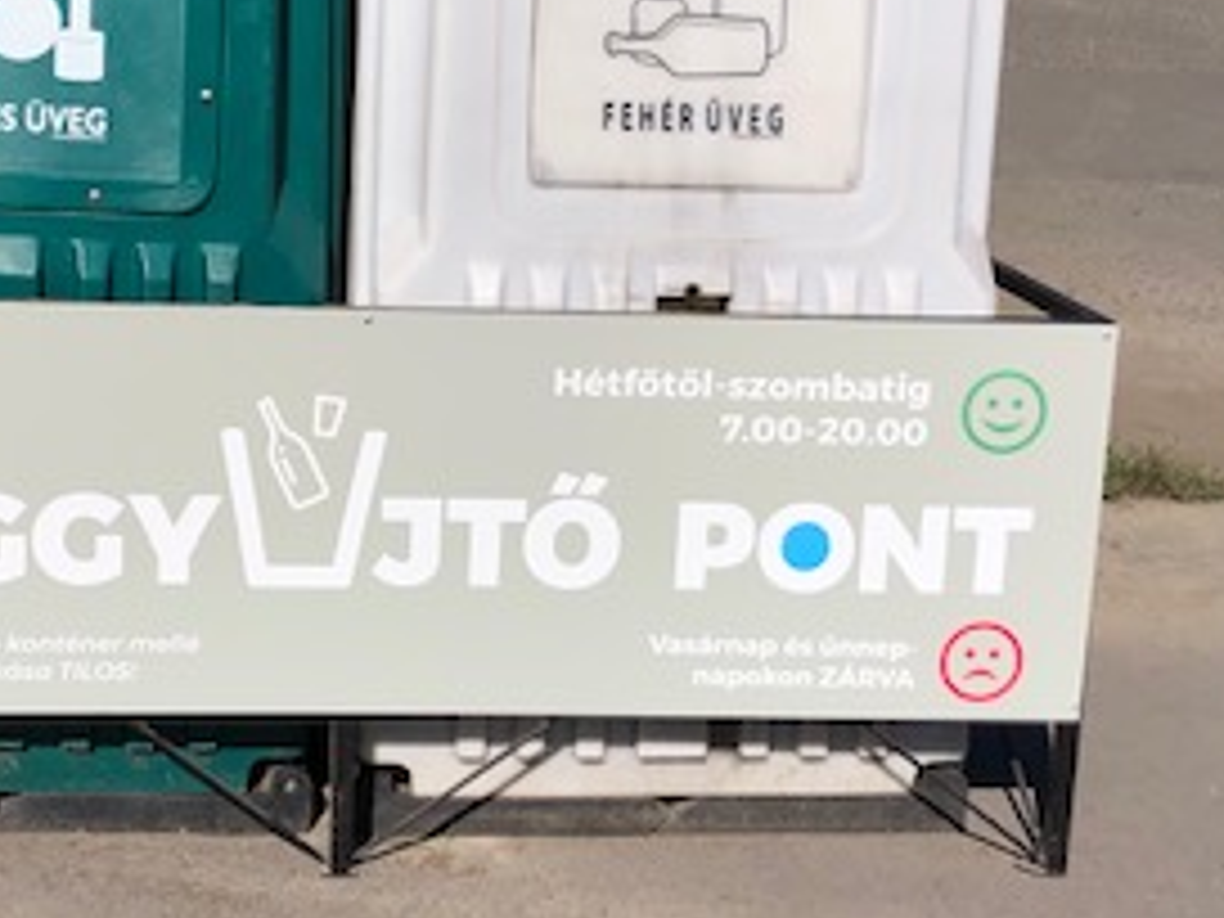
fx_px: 2334
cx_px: 418
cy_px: 360
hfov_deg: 29.2
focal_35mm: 66
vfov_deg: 22.2
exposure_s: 1/5348
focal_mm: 3.99
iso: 20
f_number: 1.8
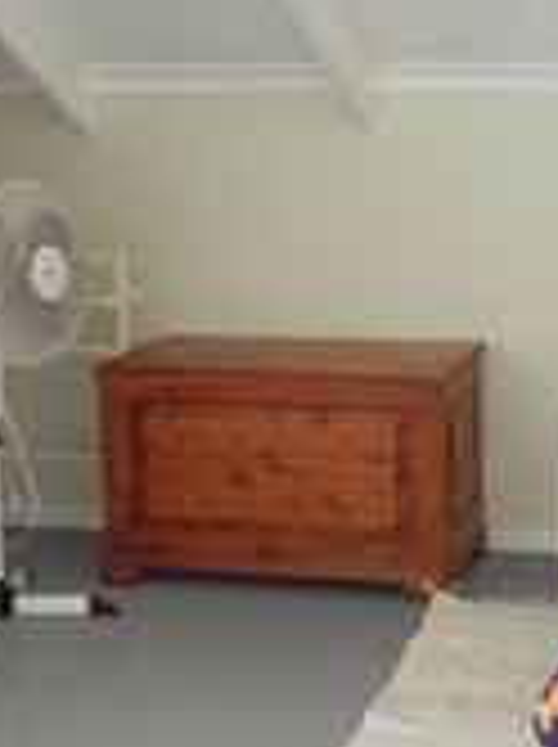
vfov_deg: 24.1
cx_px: 472
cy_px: 315
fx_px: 1745
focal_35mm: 81
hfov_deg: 18.0
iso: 160
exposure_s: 1/30
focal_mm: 5.4
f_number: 3.5
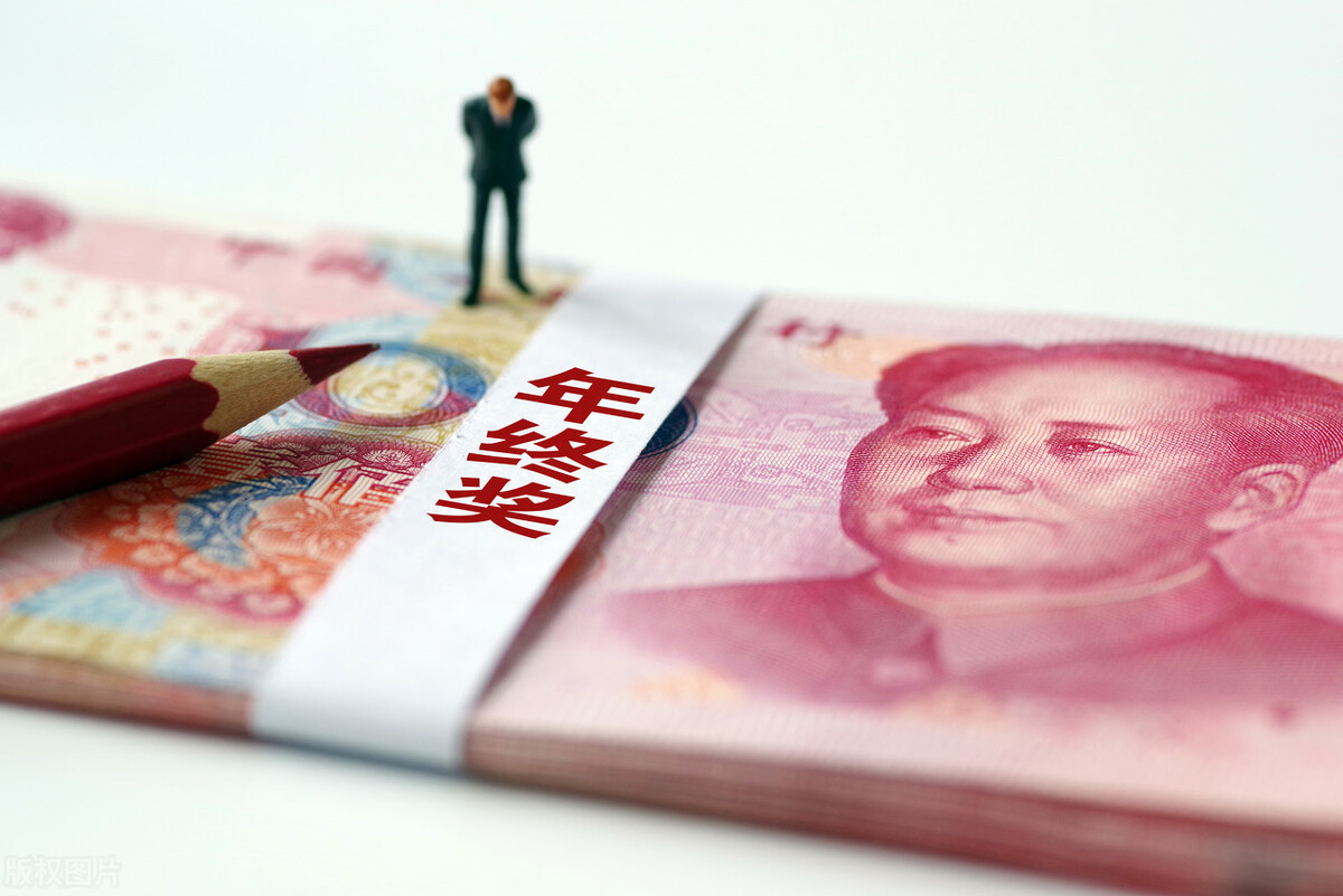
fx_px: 3732
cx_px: 672
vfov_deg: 13.7
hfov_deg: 20.4
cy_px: 448
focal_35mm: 100
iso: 800
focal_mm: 100
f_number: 6.3
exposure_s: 1/160
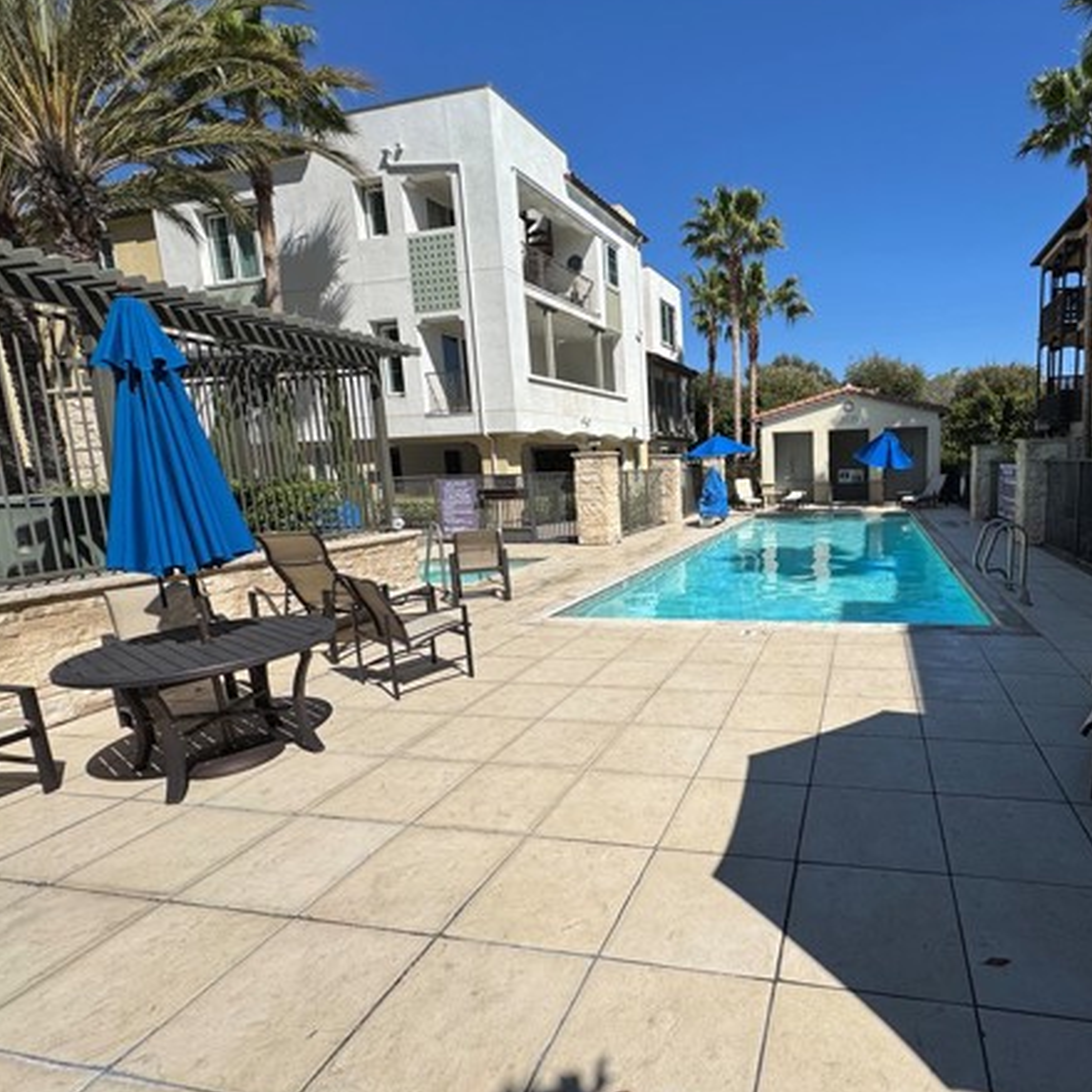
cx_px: 742
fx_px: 642
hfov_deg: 77.7
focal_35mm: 18
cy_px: 561
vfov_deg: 80.7
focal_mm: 2.22
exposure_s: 1/3390
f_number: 2.2
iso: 40
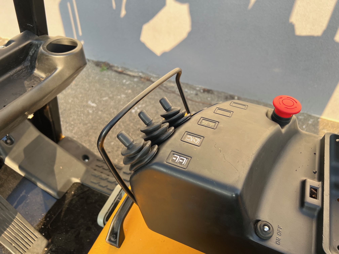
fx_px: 255
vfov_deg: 53.1
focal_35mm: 26
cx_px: 170
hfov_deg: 67.3
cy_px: 127
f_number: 1.5
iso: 50
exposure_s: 1/439
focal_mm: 5.7
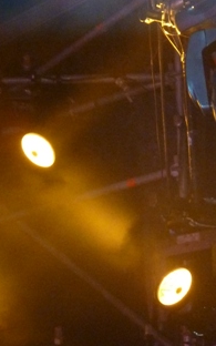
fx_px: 2731
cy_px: 417
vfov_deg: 7.2
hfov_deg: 4.5
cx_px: 306
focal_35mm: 290
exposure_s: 1/40
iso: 400
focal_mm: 18.2
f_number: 4.4
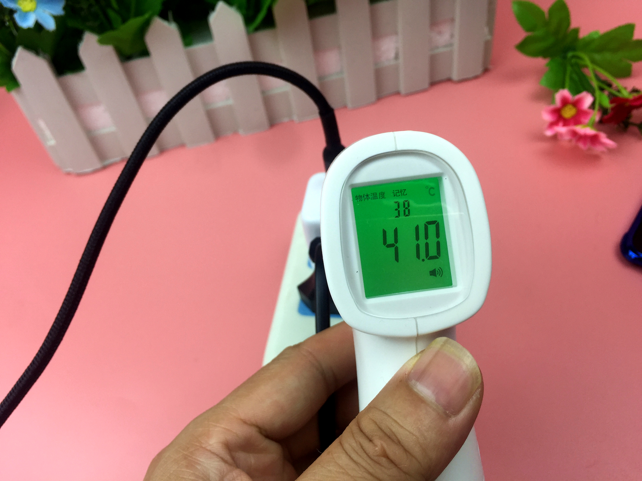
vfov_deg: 48.2
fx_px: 538
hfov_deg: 61.7
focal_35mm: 29
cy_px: 240
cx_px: 321
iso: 32
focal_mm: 4.15
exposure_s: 1/100
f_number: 2.2
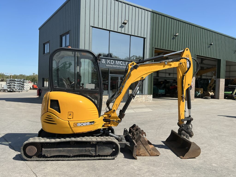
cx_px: 118
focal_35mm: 28
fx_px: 191
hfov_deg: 63.4
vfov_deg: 49.7
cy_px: 88
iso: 25
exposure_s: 1/1786
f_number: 1.8
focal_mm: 3
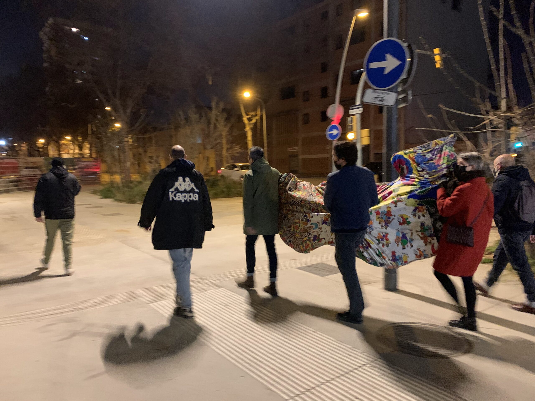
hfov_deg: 67.3
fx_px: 402
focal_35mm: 26
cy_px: 200
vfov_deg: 53.1
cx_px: 268
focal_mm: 4.25
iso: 640
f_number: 1.8
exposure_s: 1/20
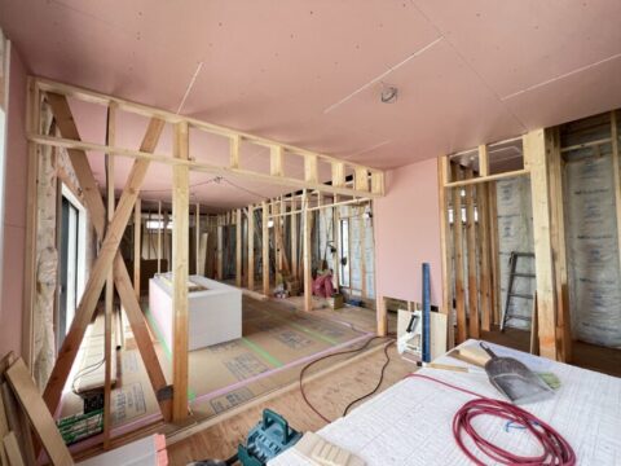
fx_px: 233
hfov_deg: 106.2
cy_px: 233
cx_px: 310
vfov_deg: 89.9
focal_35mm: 13
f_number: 1.8
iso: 250
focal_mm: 1.57
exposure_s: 1/77
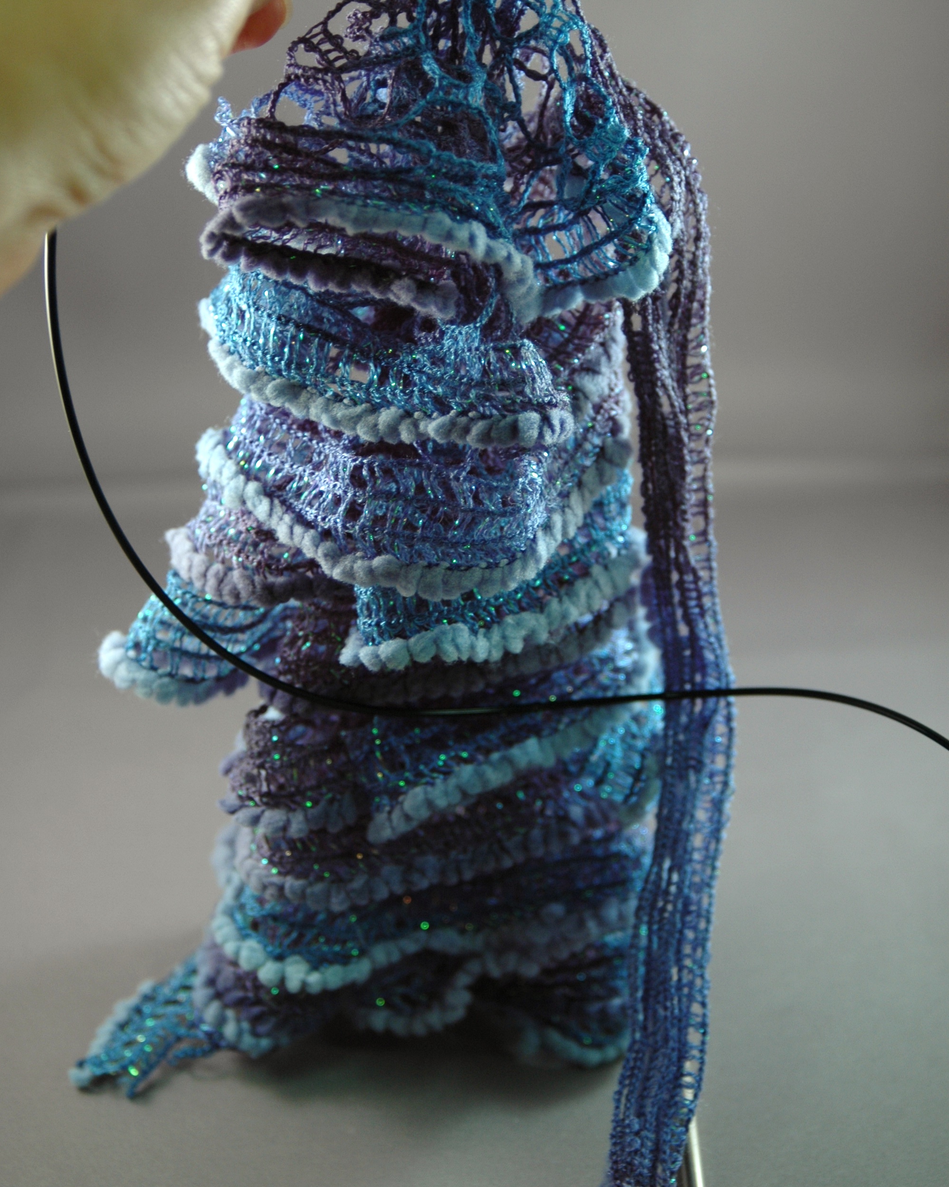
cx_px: 476
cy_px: 488
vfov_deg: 27.9
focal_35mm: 68
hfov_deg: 22.5
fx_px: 2388
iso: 400
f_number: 4
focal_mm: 40
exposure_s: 1/30
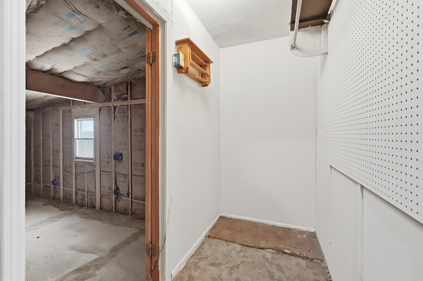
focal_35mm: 15
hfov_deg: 100.4
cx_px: 212
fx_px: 176
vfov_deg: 77.3
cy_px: 140
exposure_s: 1/640
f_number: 4
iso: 800
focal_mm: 10
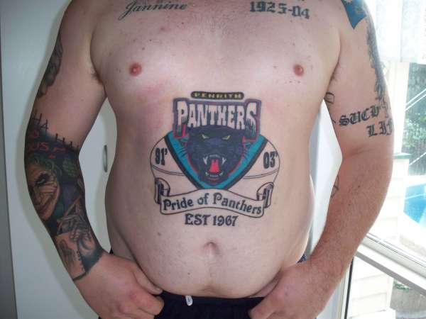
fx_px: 455
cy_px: 160
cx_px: 213
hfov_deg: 50.1
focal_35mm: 37
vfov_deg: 38.7
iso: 200
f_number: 3.4
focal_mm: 7.9
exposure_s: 1/50
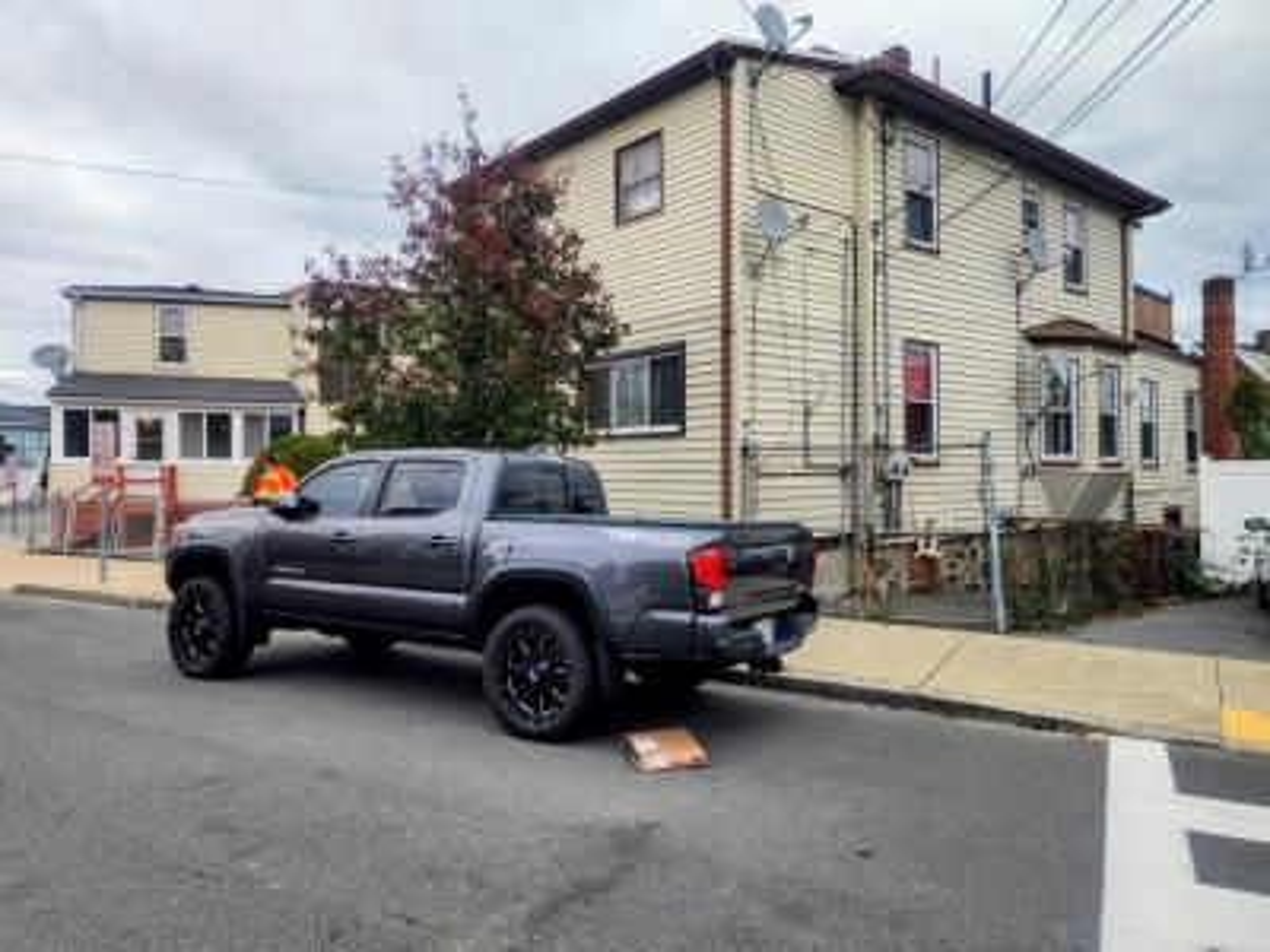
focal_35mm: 23
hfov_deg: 73.9
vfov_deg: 58.9
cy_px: 476
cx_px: 635
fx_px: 844
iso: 12
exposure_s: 1/193
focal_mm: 6.4
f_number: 1.8
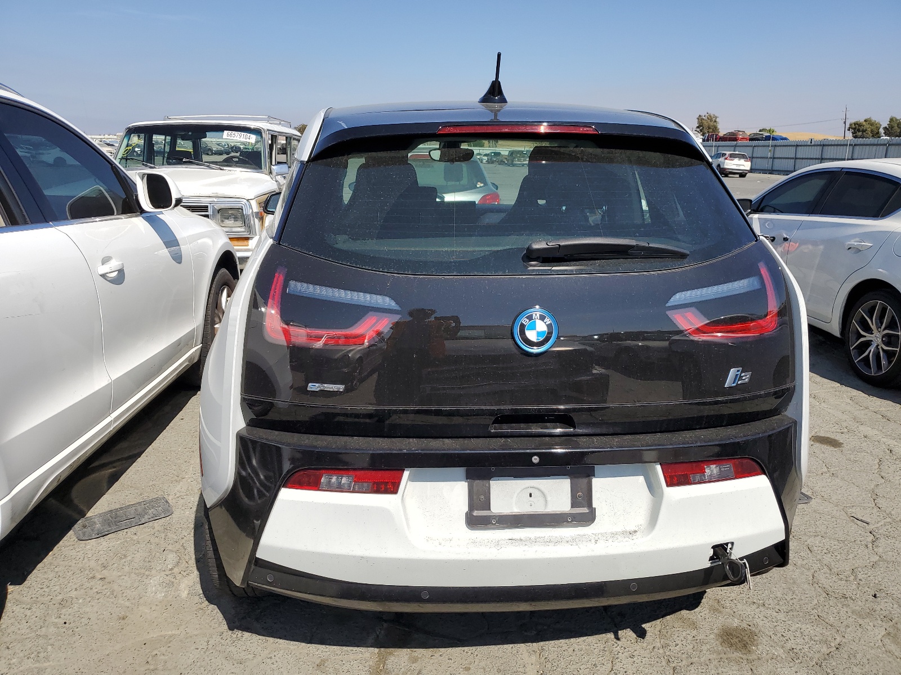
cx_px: 450
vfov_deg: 53.1
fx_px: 677
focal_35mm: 26
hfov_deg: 67.3
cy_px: 338
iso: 50
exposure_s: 1/5000
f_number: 1.5
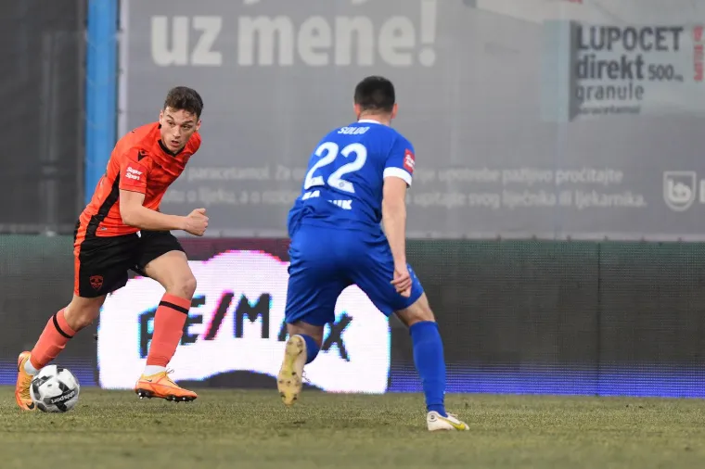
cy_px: 234
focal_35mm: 300
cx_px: 352
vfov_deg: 4.6
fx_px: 5872
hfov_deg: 6.9
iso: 1600
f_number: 3.5
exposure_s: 1/1250
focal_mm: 300
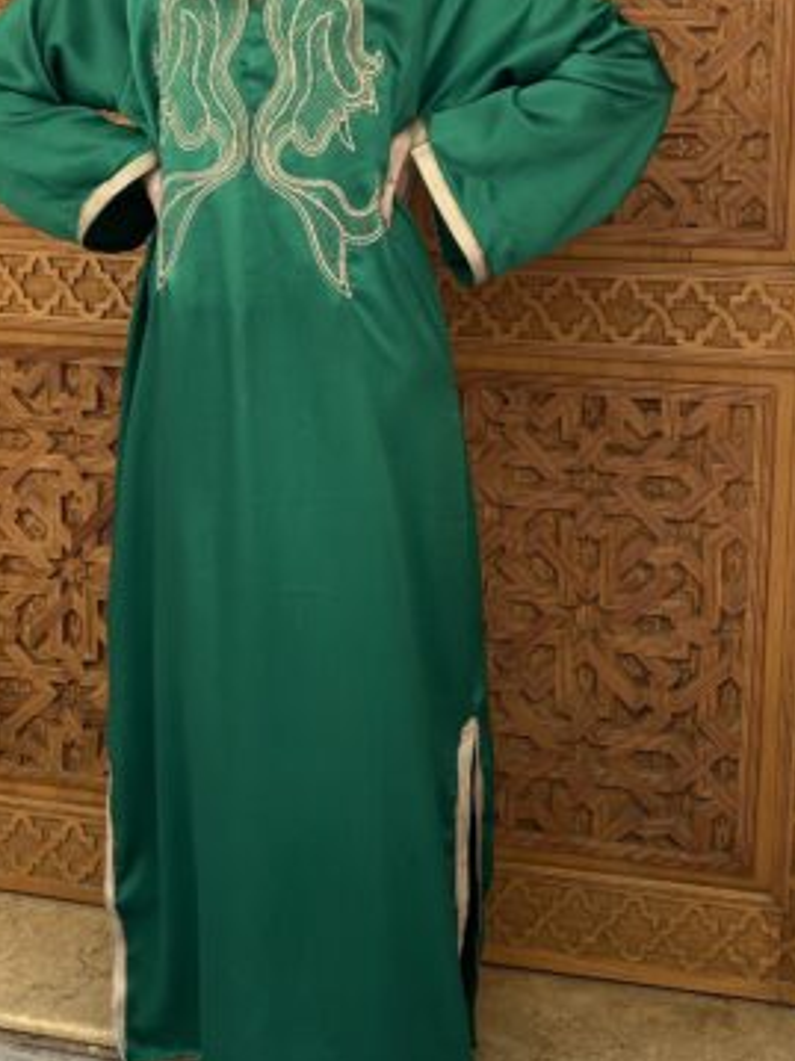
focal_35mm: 58
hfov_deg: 25.2
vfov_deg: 32.8
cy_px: 322
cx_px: 304
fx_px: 1777
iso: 50
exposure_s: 1/168
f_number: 1.5
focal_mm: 5.7
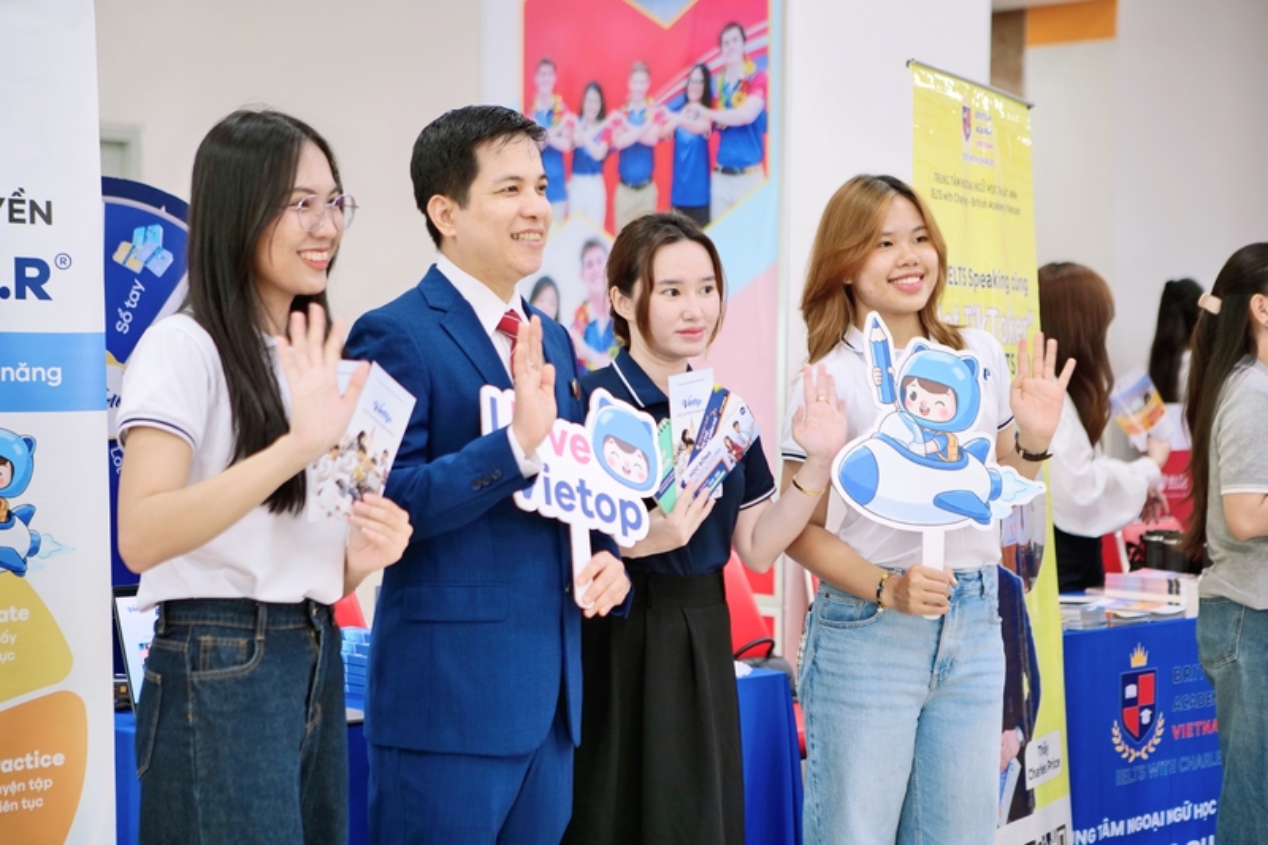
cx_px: 634
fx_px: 2465
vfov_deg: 19.4
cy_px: 422
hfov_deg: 28.8
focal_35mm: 70
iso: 800
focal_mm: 70
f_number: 2.8
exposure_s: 1/100
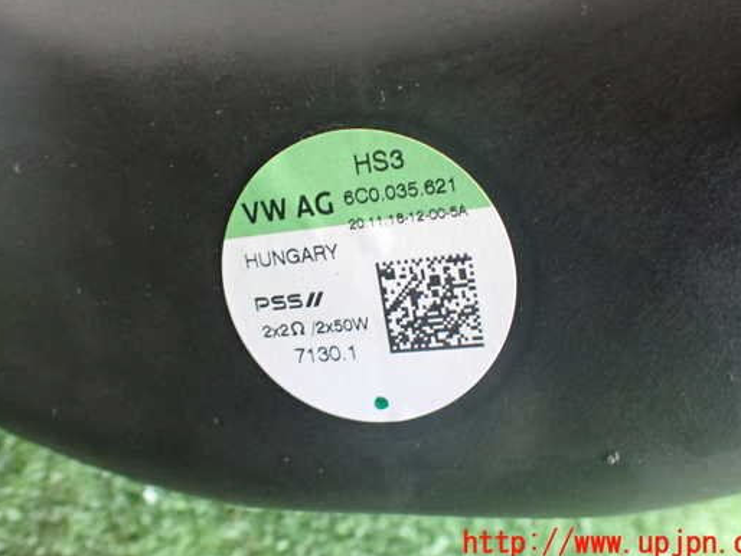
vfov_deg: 40.6
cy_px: 238
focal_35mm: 35
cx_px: 356
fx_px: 750
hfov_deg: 52.6
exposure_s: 1/30
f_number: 2.3
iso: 800
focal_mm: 5.4
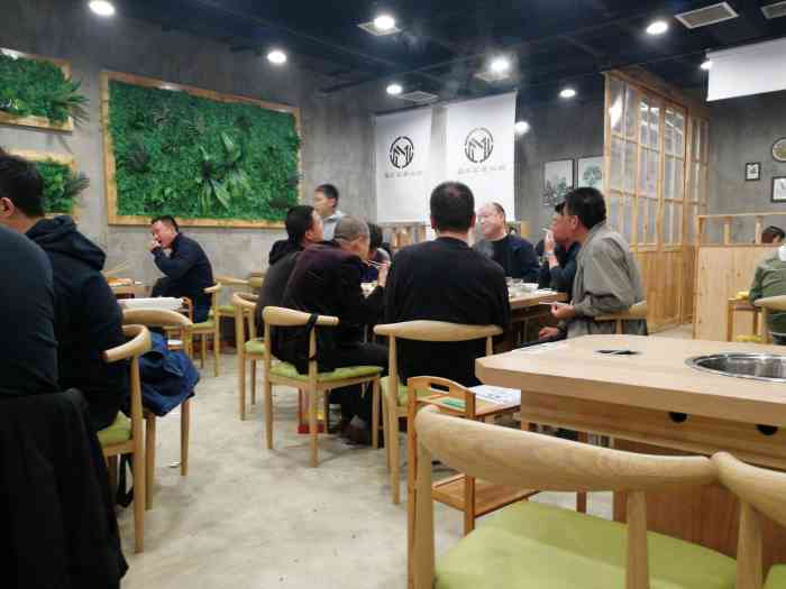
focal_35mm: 27
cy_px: 294
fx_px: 613
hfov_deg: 65.3
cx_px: 393
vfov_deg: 51.4
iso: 320
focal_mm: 3.83
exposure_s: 1/33.3
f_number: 1.8
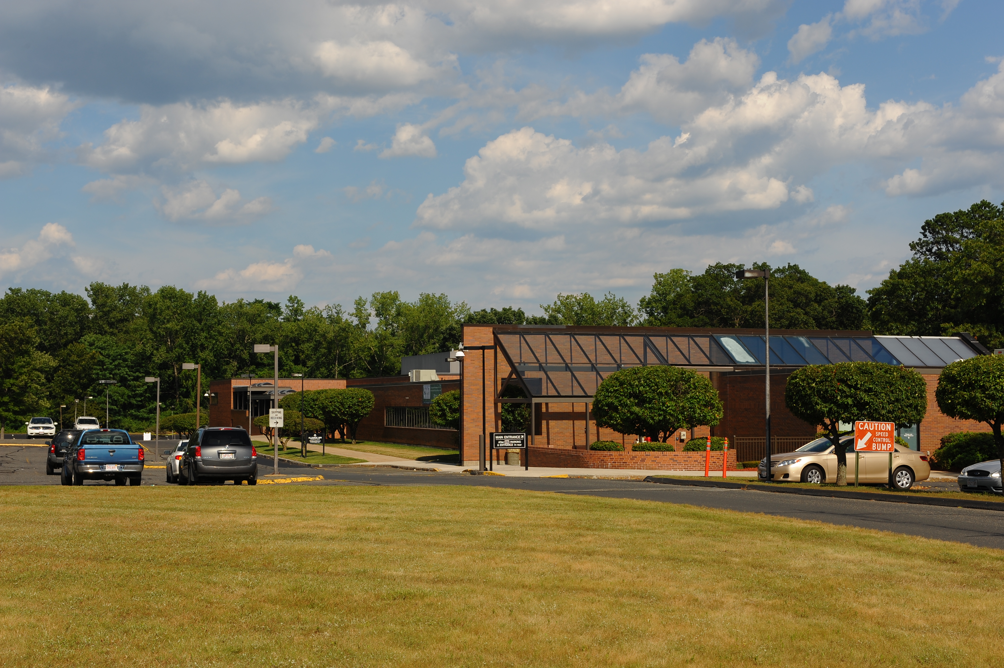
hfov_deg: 38.2
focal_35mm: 52
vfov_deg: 26.0
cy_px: 334
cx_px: 502
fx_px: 1449
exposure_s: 1/500
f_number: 11
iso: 200
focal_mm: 52
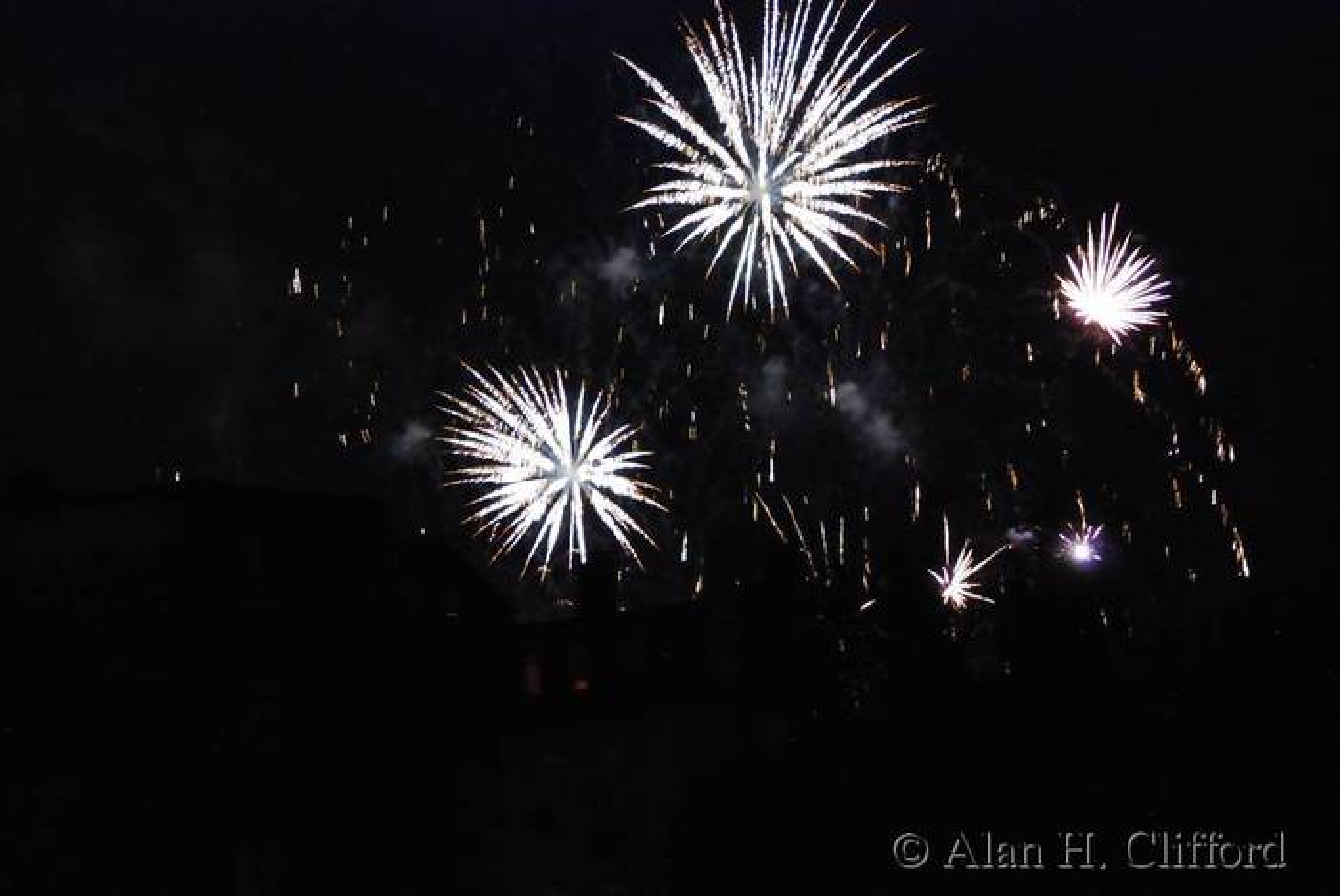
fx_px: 4582
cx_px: 670
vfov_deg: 11.2
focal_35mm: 123
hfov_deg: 16.6
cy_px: 448
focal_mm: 82
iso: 1600
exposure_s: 1/3.33
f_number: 5.3
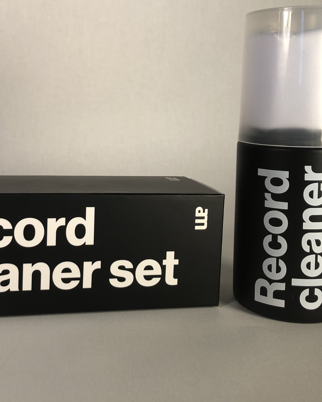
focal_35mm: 44
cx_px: 111
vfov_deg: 41.9
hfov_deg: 33.9
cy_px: 166
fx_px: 524
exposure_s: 1/100
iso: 25
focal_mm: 3.99
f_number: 1.8
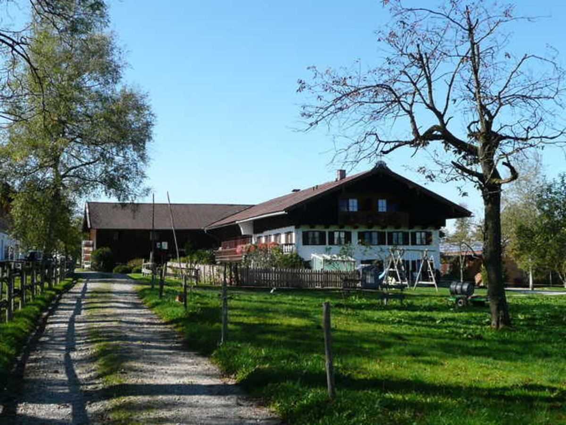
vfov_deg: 30.3
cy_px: 212
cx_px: 283
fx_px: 785
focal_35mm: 48
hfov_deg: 39.7
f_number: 3.5
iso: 100
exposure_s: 1/500
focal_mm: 5.2
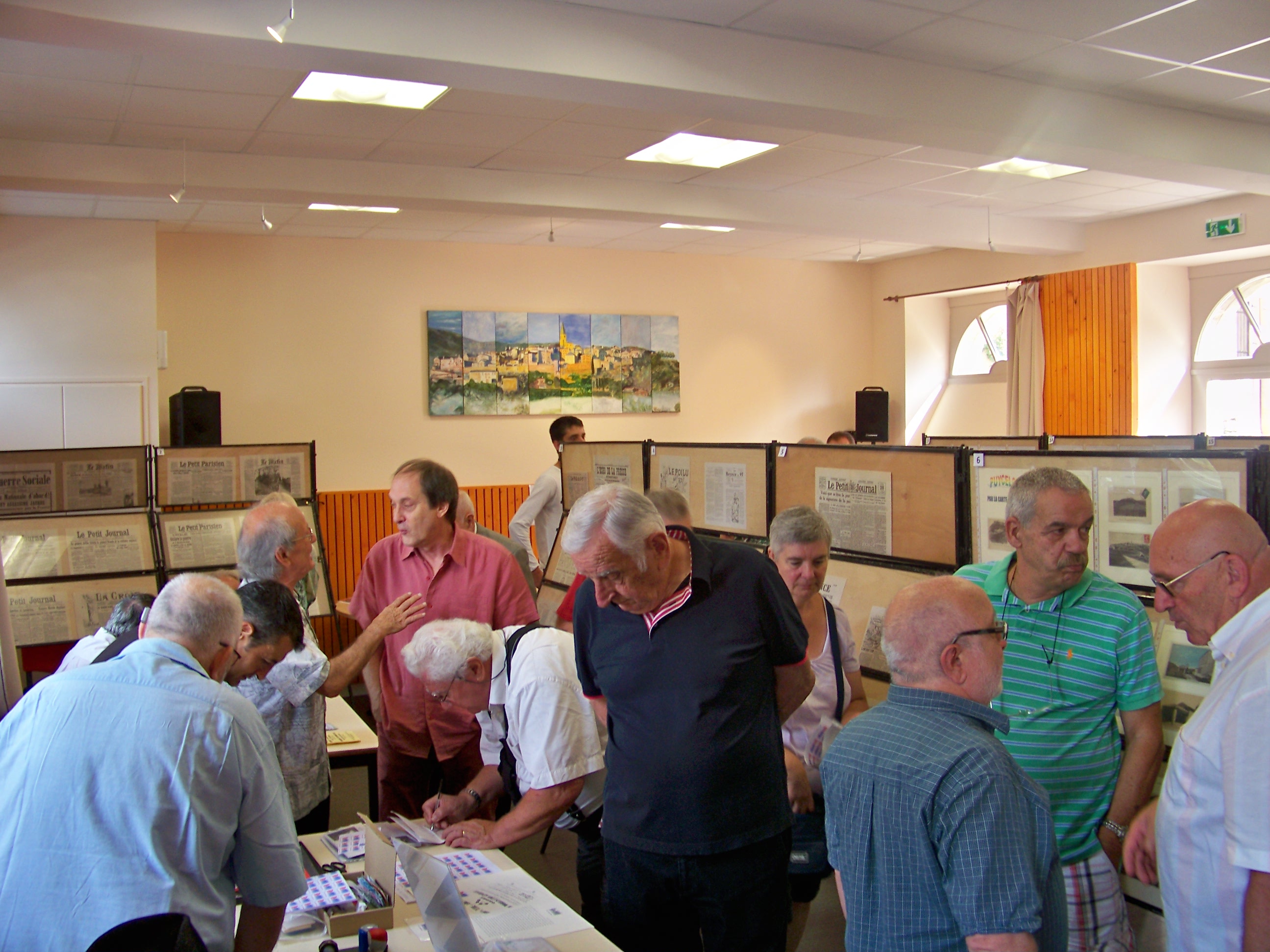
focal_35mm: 33
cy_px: 476
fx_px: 1211
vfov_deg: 42.9
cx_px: 635
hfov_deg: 55.4
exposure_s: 1/50
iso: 80
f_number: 2.8
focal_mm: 5.85
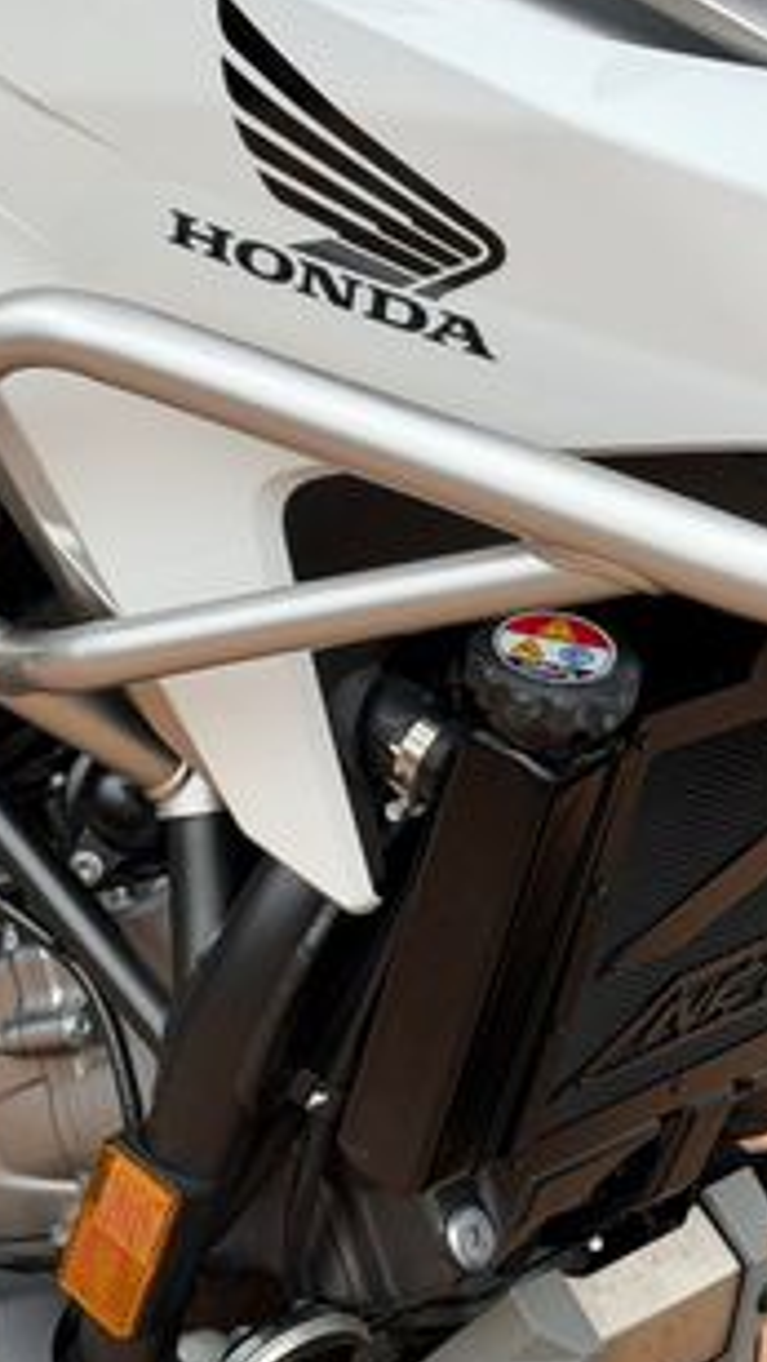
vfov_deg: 19.6
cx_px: -412
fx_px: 3936
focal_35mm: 109
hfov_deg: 10.7
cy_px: 750
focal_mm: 6.76
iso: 64
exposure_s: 1/357
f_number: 1.78
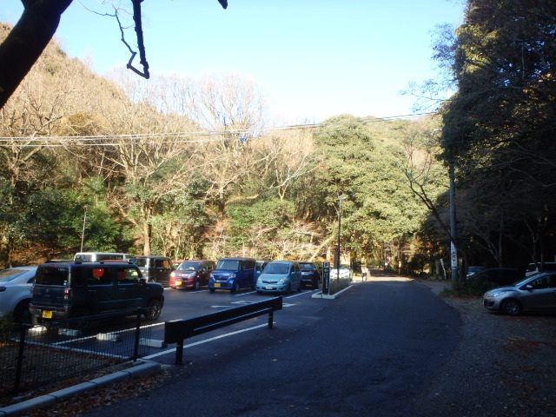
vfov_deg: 49.7
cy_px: 208
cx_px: 278
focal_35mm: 28
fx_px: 450
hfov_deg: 63.4
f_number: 3.9
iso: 125
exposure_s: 1/160
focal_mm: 5
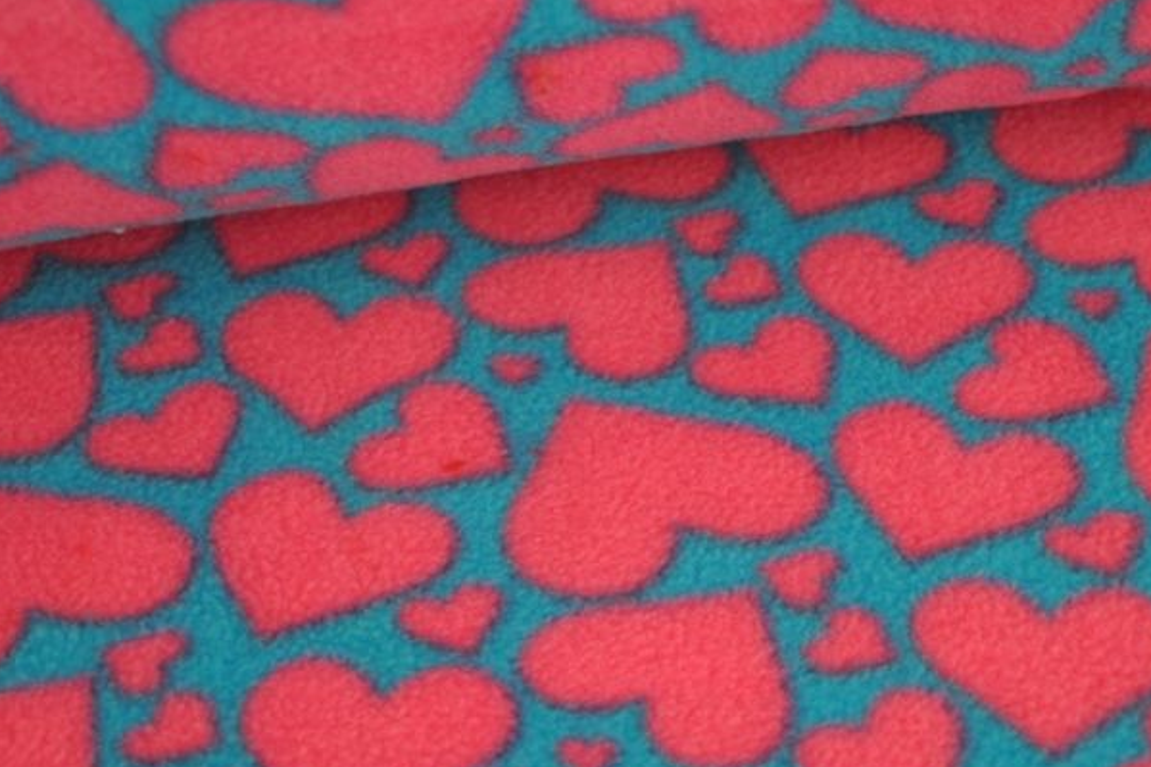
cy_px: 443
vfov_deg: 20.0
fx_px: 2173
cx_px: 676
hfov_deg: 29.6
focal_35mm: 68
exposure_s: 1/60
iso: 640
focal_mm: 34
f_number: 5
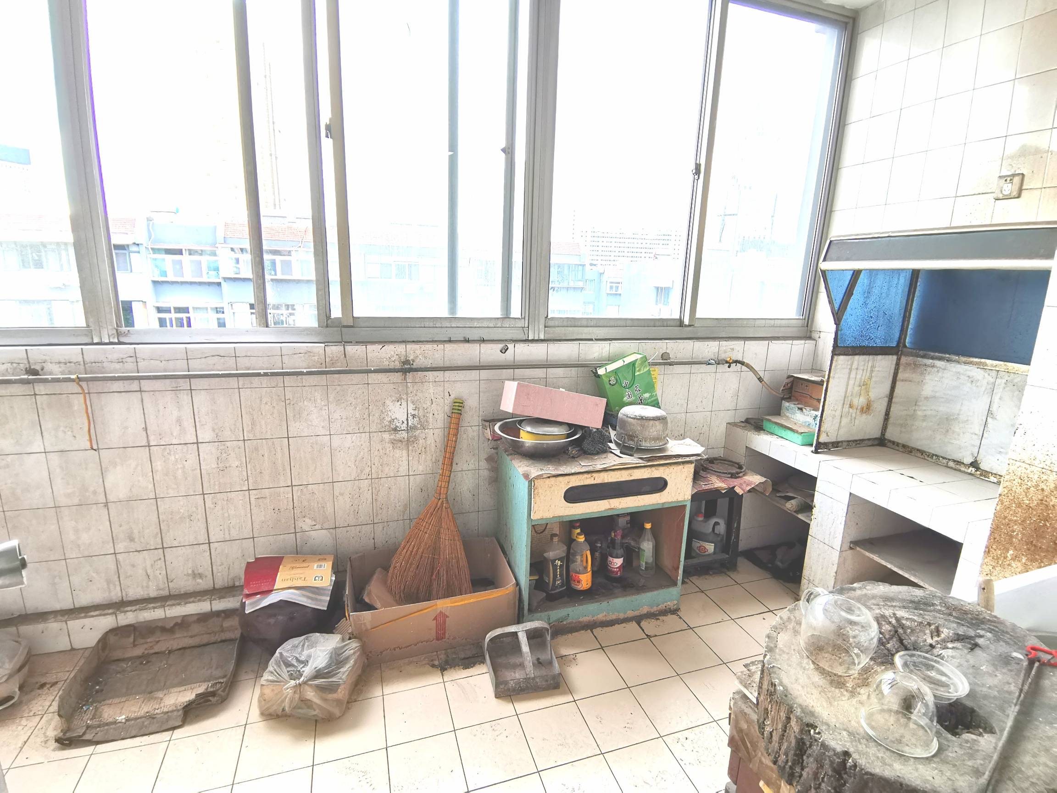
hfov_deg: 91.0
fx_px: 519
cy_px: 396
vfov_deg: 74.7
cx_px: 528
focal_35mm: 17
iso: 125
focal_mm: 2.23
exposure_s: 1/50
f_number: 2.2
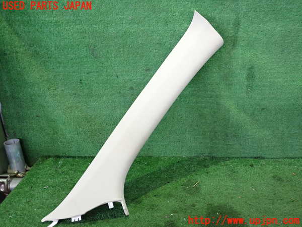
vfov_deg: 46.8
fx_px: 262
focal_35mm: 30
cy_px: 114
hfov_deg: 60.0
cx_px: 151
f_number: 2.3
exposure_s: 1/30
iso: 320
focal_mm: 5.4
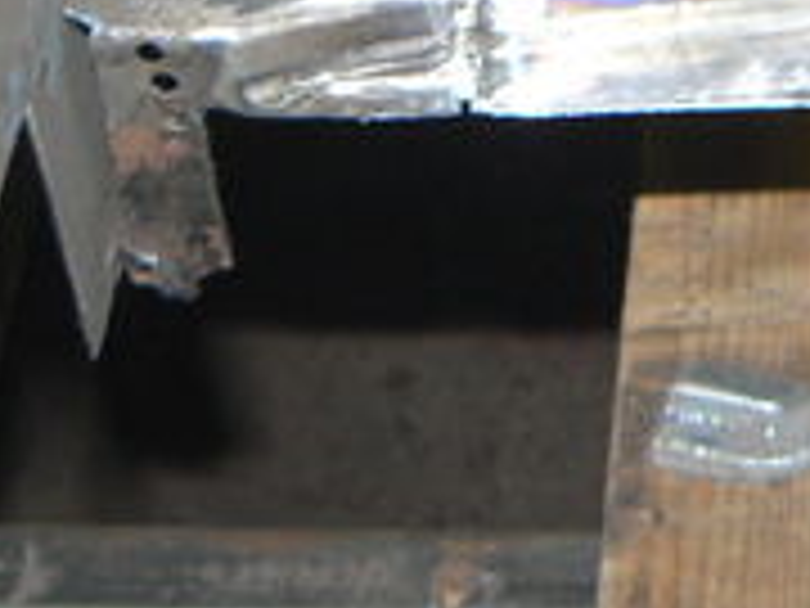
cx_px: 783
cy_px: -36
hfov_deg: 15.2
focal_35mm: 128
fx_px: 2995
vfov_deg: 11.4
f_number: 2.8
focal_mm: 6
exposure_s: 1/30
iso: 100
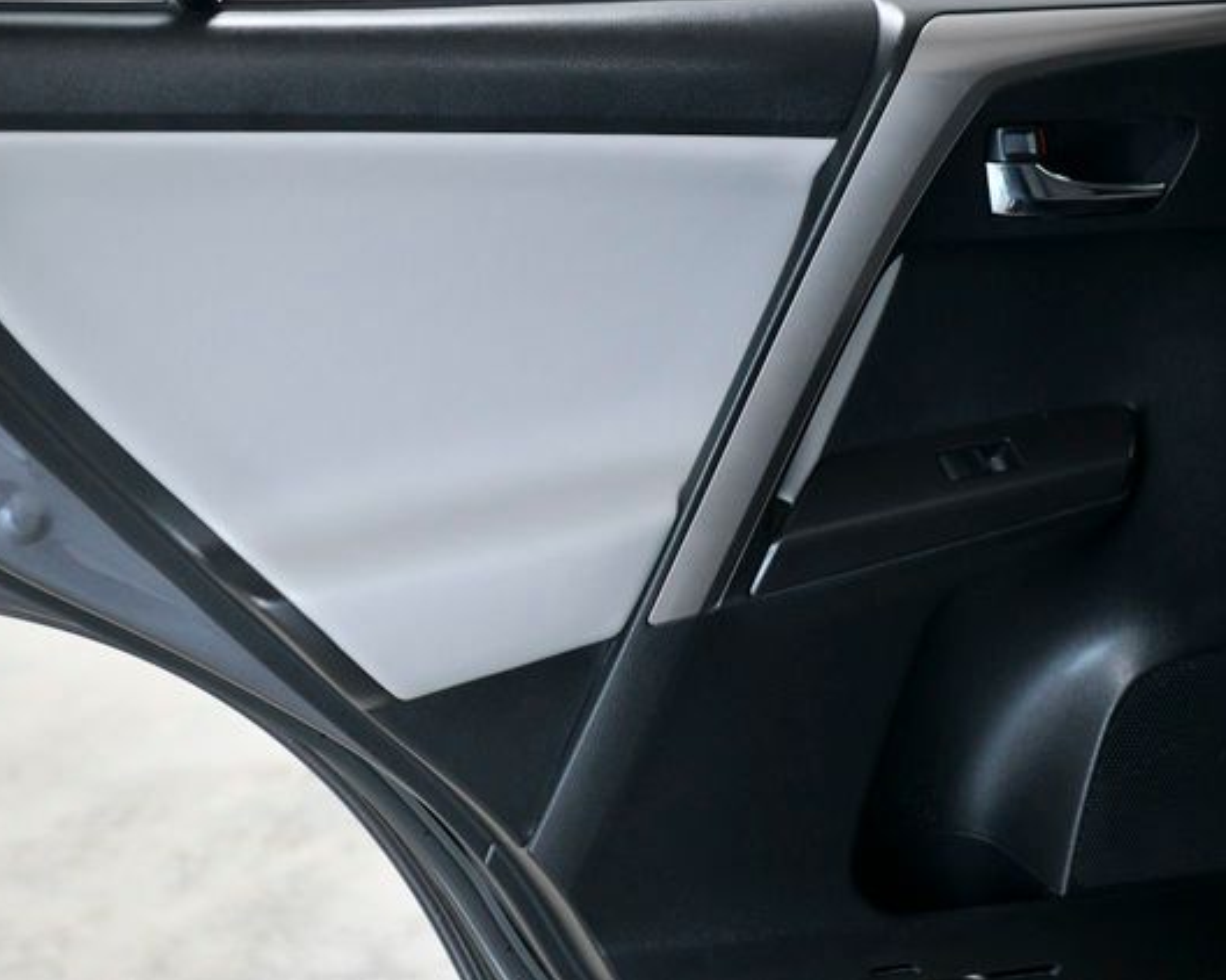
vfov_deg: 20.7
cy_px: 489
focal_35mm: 74
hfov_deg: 25.7
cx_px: 639
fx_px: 2684
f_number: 3.5
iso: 2500
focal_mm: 65
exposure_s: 1/800
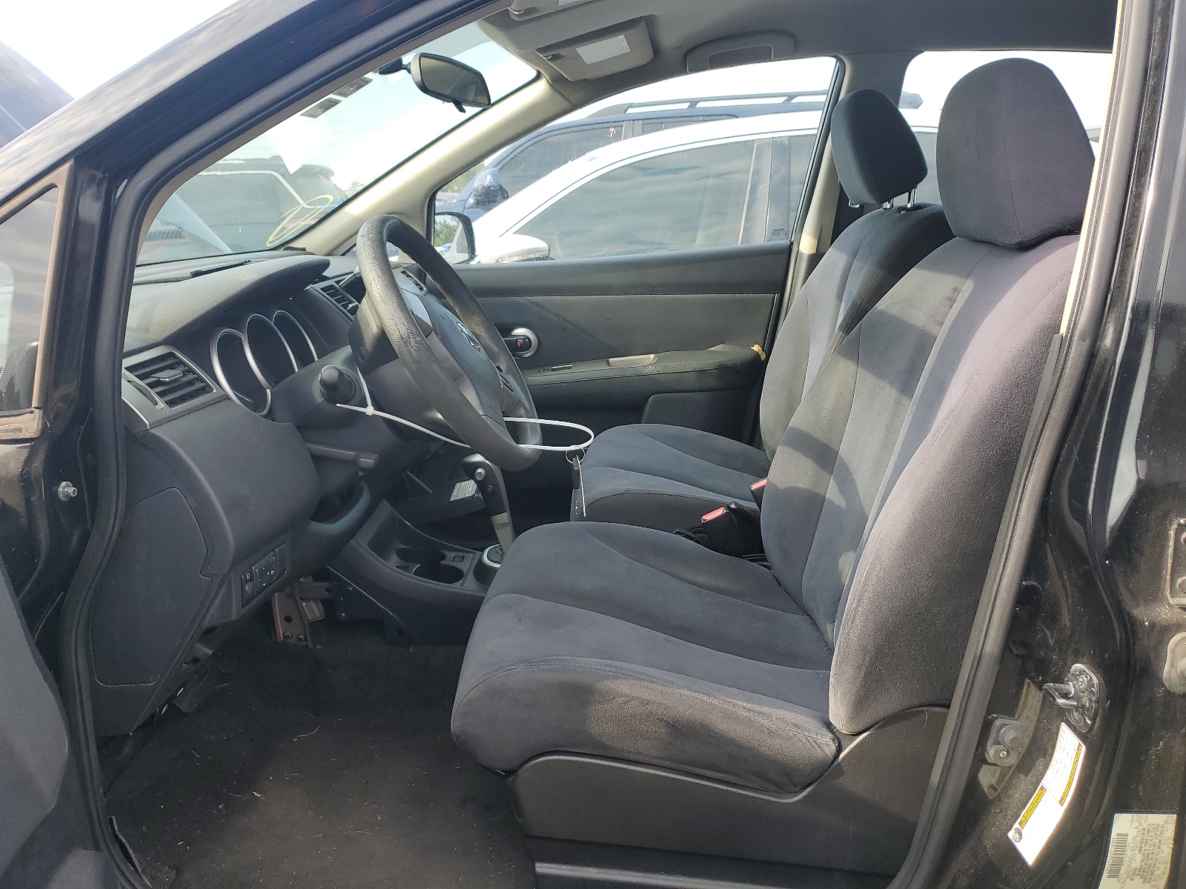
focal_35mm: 26
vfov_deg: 53.1
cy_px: 444
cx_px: 593
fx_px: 891
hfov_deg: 67.3
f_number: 1.5
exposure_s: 1/500
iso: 50
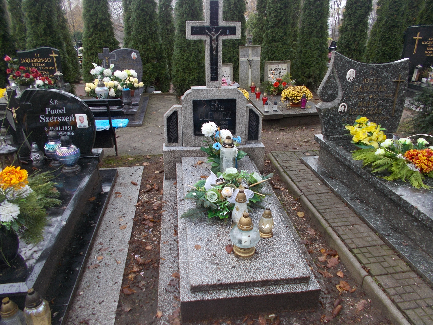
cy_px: 162
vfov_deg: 53.1
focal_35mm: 26
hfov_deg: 67.3
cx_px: 216
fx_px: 325
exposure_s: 1/50
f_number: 3.2
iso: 80
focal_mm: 4.6
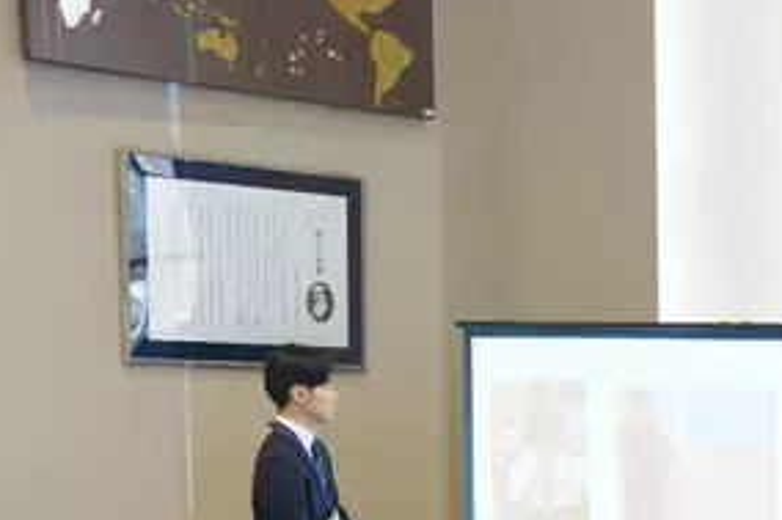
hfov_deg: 20.7
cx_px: 812
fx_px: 2062
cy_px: 545
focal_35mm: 95
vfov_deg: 14.1
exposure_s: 1/60
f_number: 4
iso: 1000
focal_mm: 45
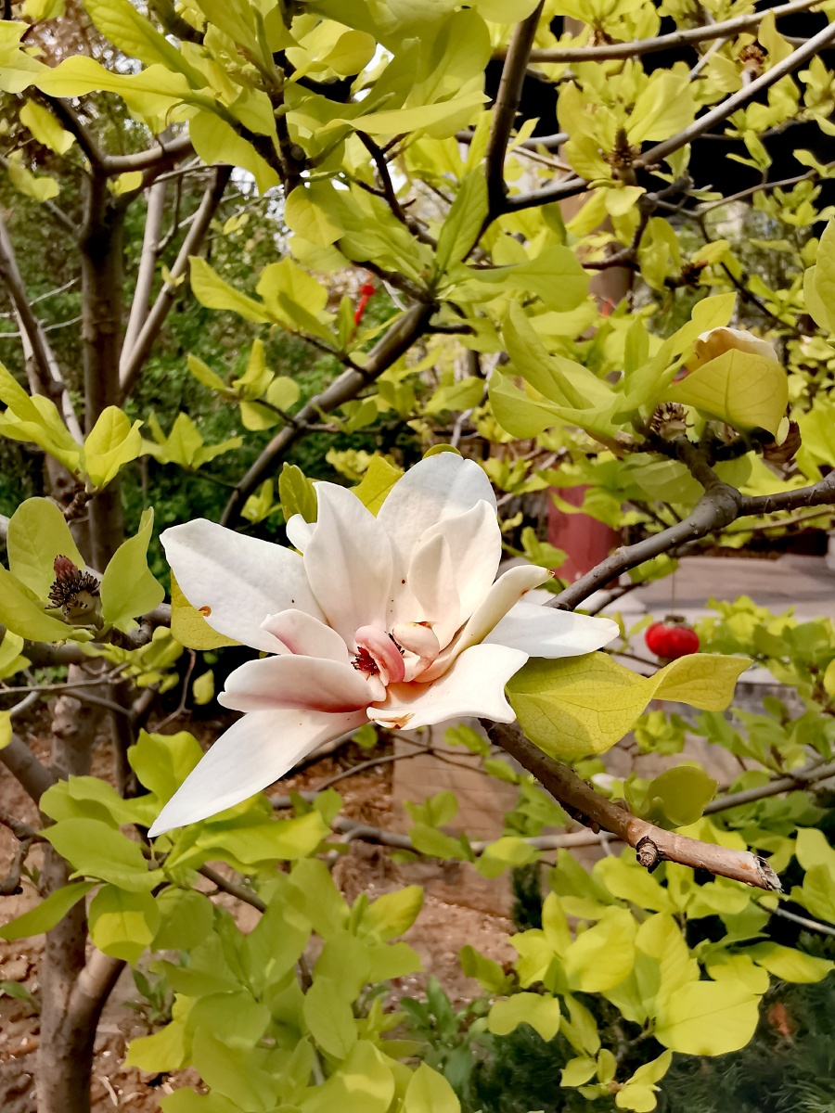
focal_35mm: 27
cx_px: 418
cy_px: 556
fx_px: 868
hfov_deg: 51.4
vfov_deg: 65.3
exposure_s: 1/766
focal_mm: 2.35
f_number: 2.2
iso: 50
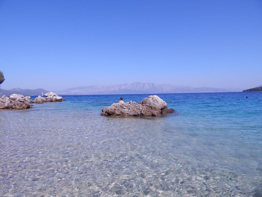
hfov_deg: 76.4
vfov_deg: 61.1
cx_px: 131
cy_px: 98
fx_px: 167
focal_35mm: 22
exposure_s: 1/640
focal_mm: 4
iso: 125
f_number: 6
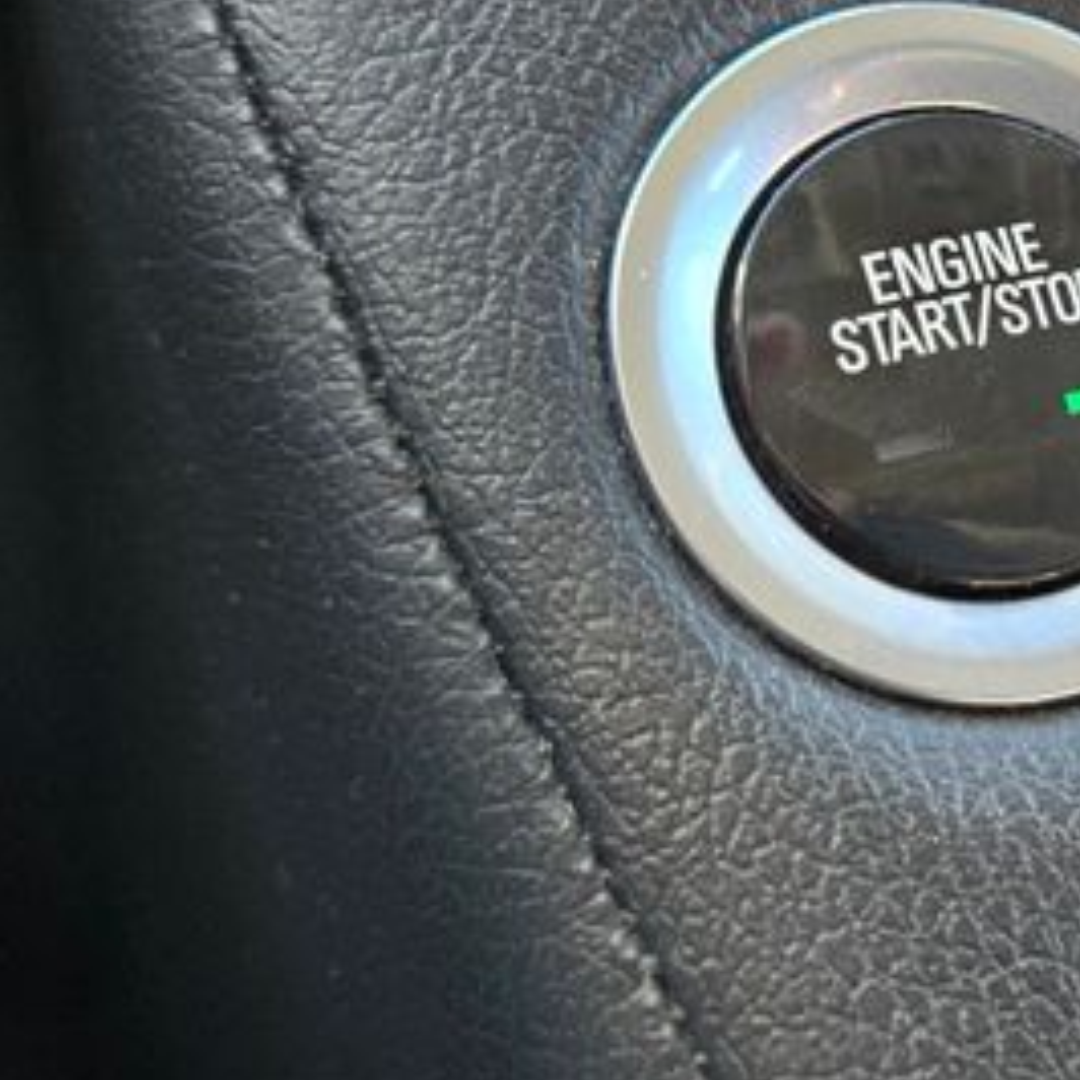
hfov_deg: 32.4
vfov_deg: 34.6
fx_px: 1730
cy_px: 451
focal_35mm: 49
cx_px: 1031
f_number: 1.8
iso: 200
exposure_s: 1/100
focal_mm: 5.4
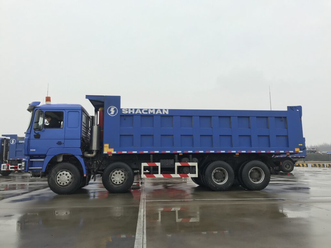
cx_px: 166
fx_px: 268
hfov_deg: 63.4
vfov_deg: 49.7
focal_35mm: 28
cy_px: 124
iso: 20
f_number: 1.8
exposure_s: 1/409
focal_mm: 3.99
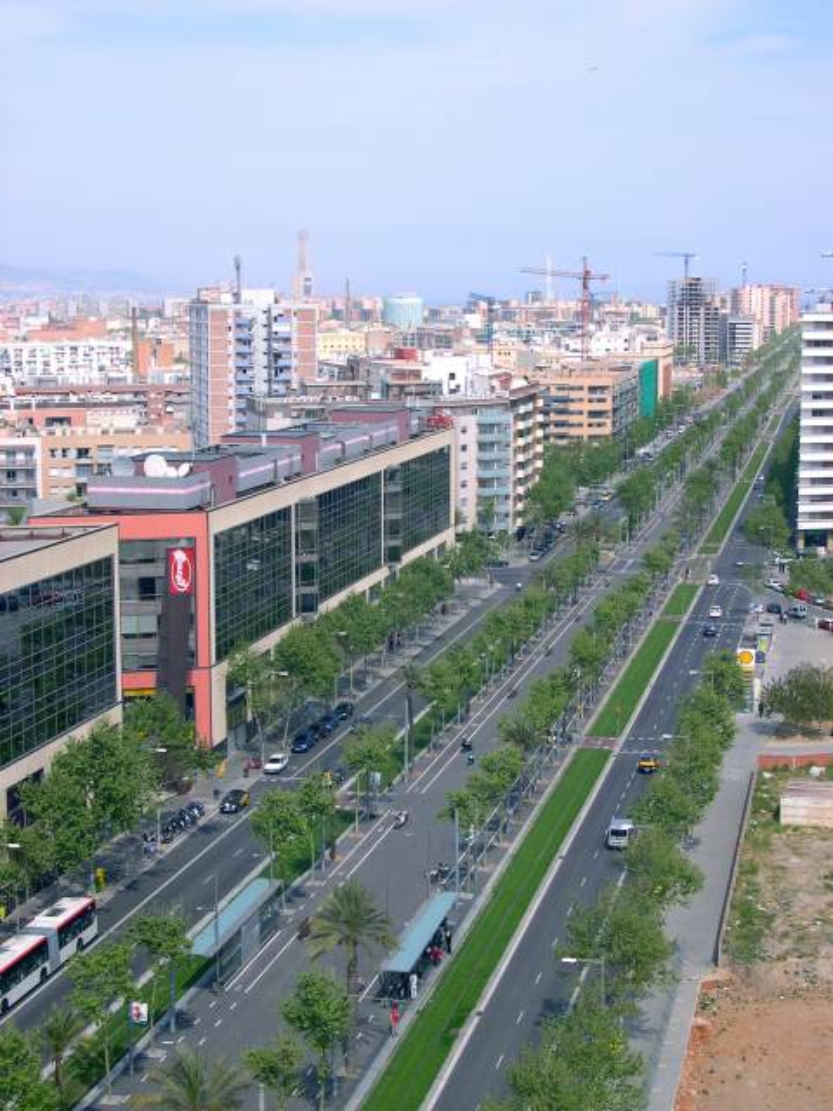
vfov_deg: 33.8
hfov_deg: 25.7
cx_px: 416
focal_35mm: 57
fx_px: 1829
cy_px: 556
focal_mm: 12.2
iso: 100
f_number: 9.2
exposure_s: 1/116
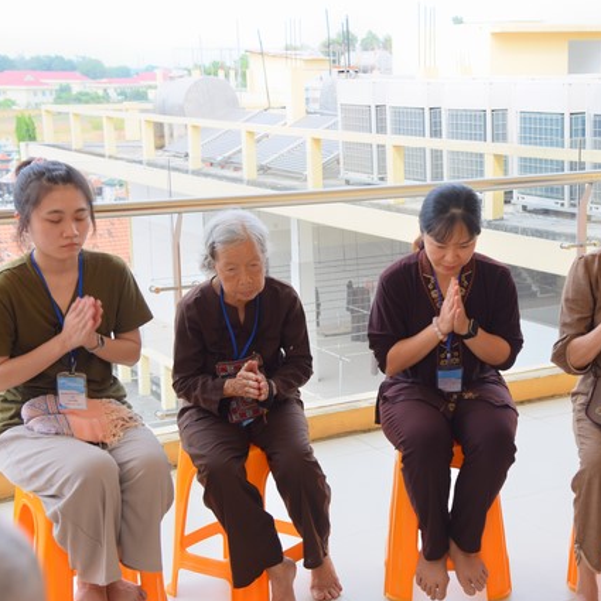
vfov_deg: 26.5
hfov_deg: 26.2
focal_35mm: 65
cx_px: 434
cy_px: 299
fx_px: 1277
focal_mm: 50
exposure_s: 1/80
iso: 100
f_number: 6.3
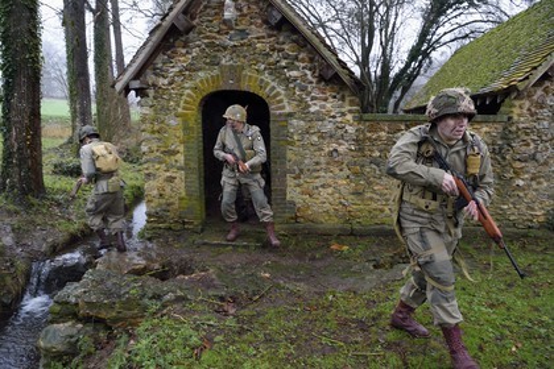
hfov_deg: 73.7
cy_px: 184
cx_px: 277
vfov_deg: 53.1
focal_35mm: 24
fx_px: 369
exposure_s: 1/125
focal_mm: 24
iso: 1600
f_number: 8
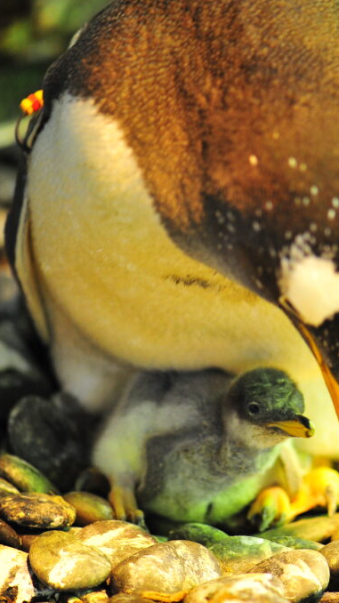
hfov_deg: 7.3
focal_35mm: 166
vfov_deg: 13.0
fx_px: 2655
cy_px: 301
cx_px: 288
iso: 1600
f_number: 3
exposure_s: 1/13
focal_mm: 105
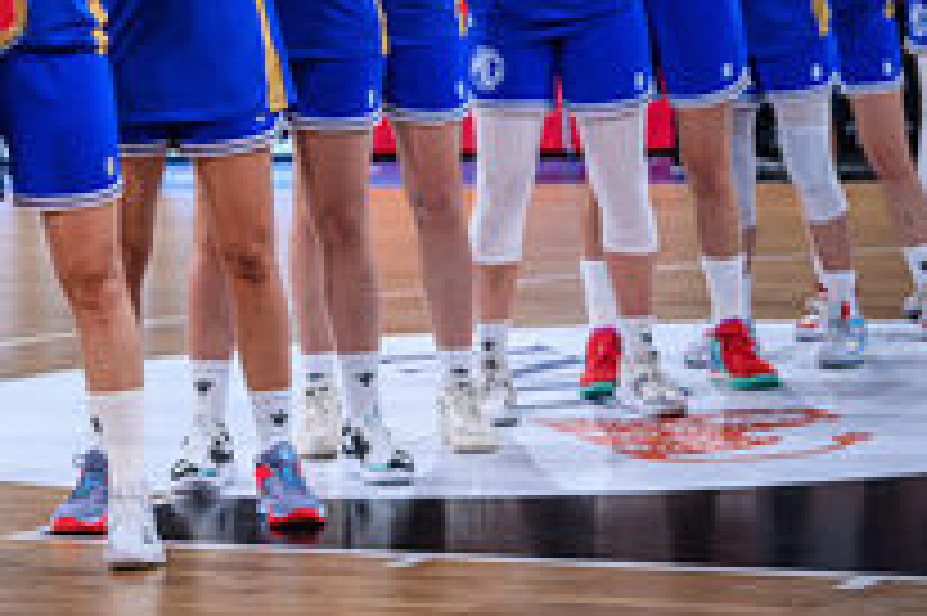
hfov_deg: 13.3
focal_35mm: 153
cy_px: 18
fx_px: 3937
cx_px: 112
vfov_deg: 8.9
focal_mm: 70
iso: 2000
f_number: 3.5
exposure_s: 1/1600
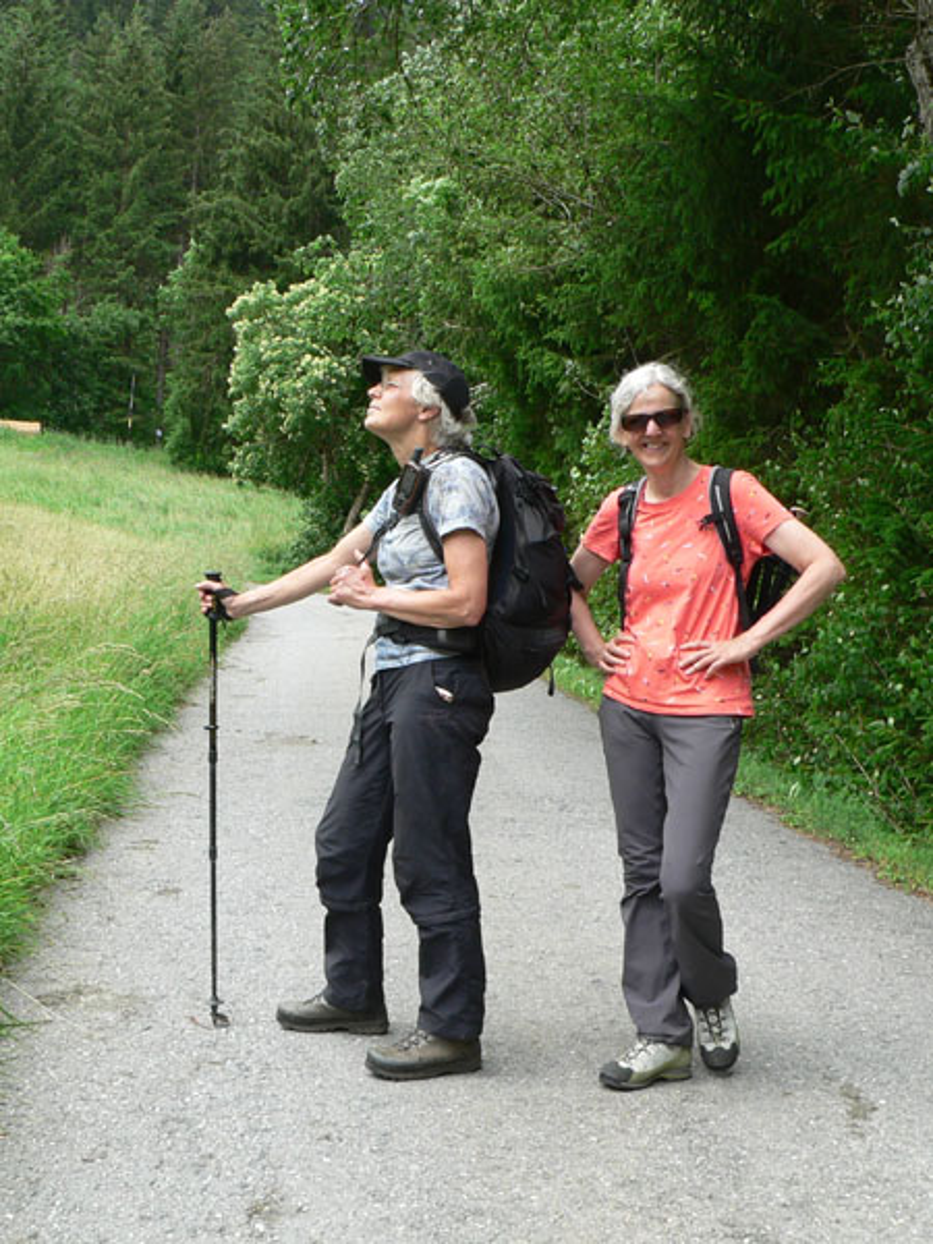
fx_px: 1294
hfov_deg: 39.7
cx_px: 466
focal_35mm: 36
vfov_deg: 51.4
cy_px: 622
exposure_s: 1/125
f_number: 4
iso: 80
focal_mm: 6
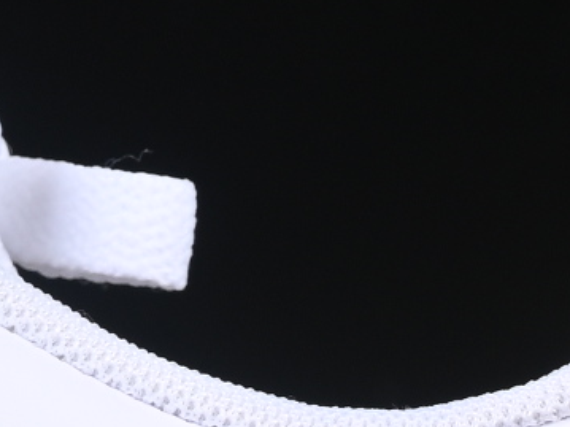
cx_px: -594
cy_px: 511
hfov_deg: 3.5
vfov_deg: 2.7
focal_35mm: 559
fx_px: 9202
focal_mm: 50
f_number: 8
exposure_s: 1/80
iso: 160
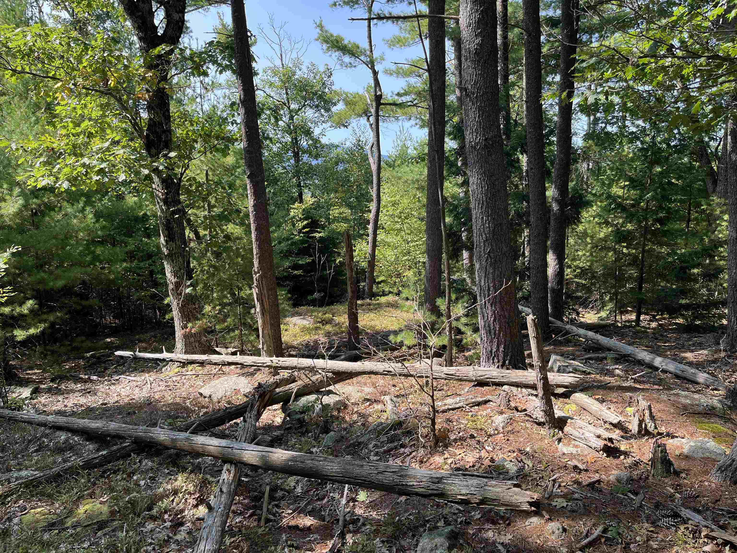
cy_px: 276
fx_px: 554
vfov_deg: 53.1
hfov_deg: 67.3
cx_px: 368
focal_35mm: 26
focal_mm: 5.1
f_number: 1.6
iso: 50
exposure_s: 1/639
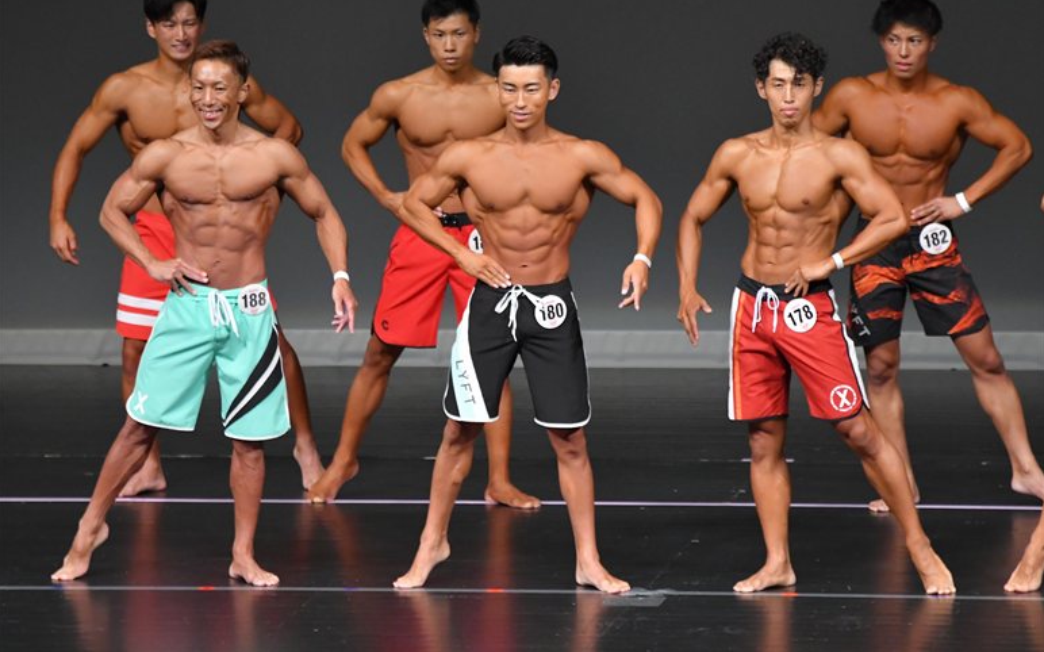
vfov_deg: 3.7
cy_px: 335
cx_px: 521
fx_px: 10041
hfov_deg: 6.0
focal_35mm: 353
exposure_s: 1/400
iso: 4000
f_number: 5.6
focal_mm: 230
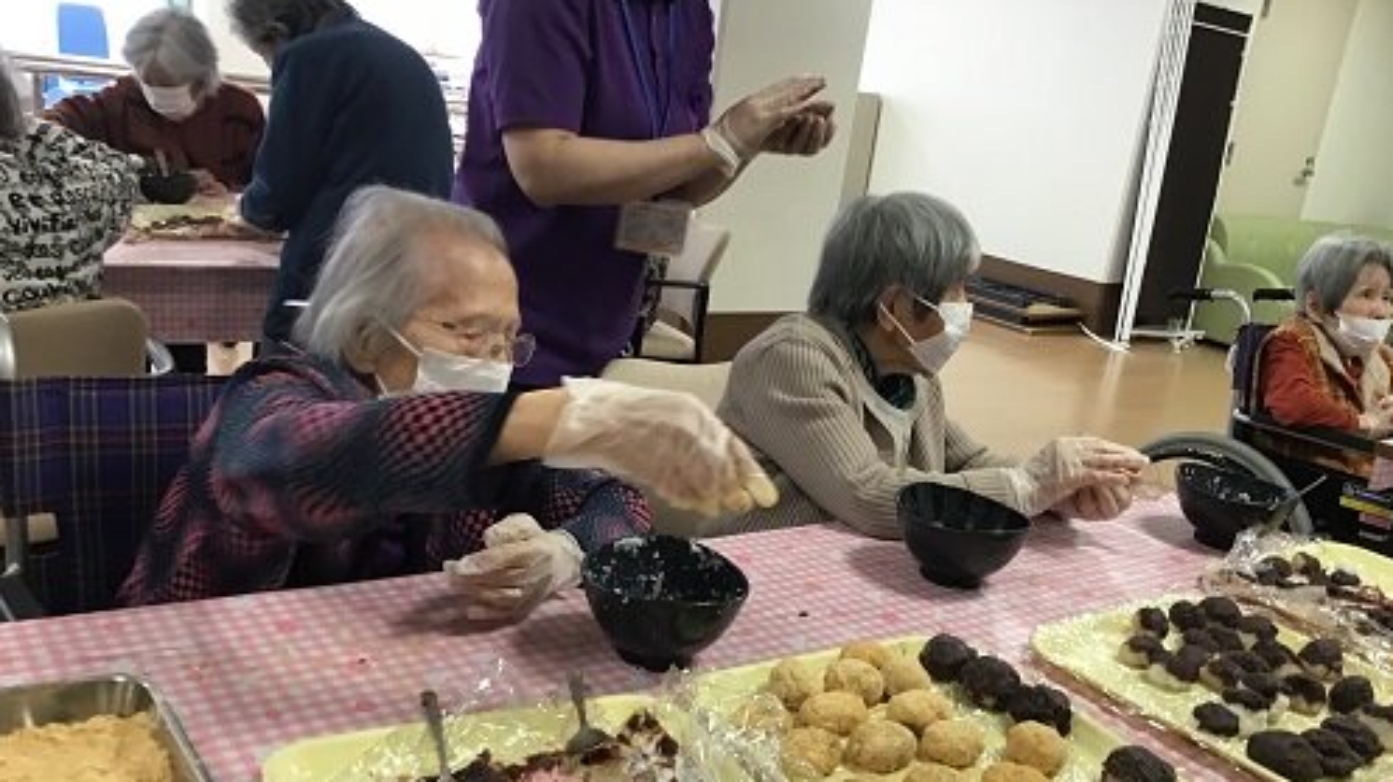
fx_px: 1255
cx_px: 698
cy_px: 475
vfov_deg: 34.5
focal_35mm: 34
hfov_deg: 58.0
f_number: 2.4
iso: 80
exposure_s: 1/30
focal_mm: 3.3
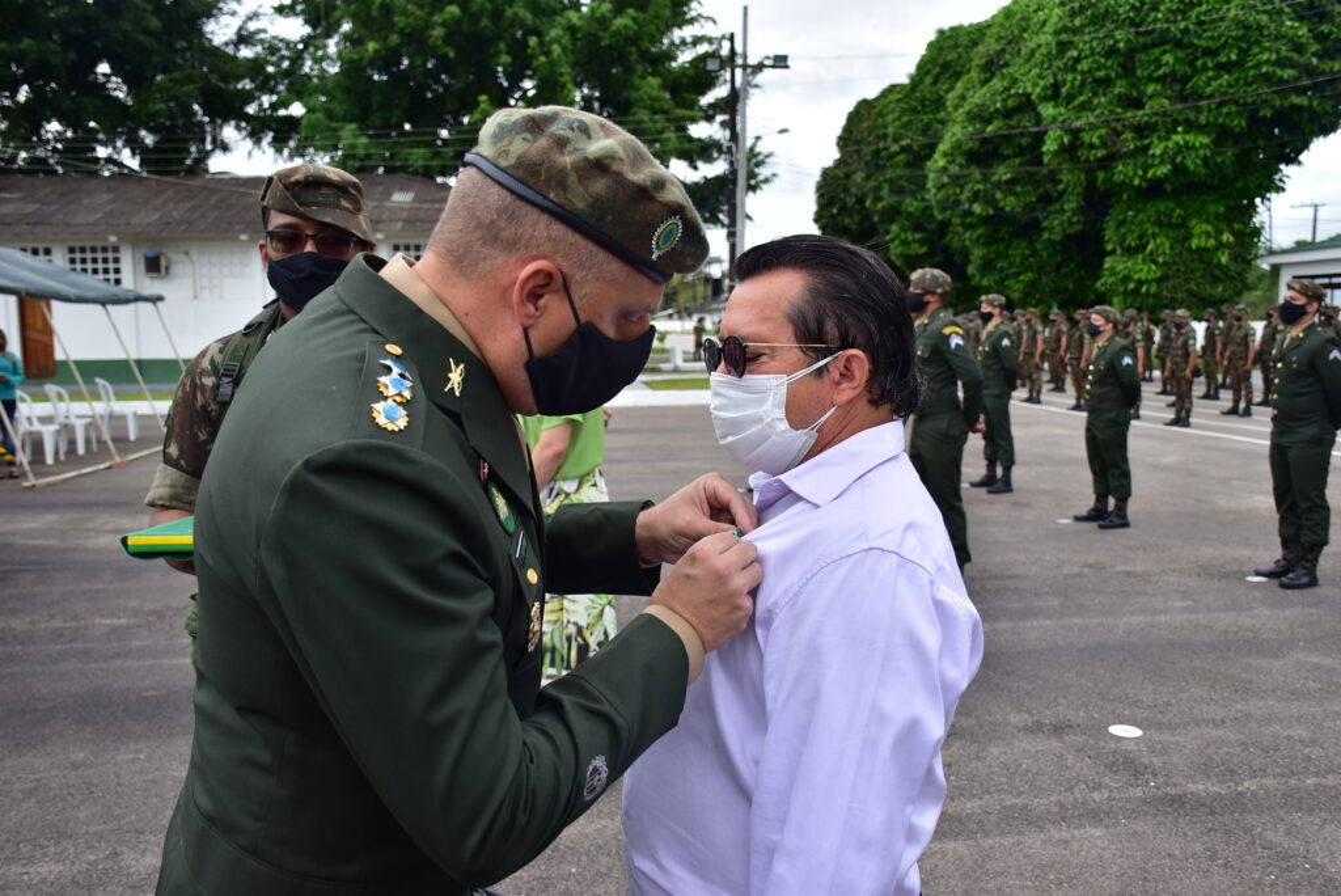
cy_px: 448
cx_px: 670
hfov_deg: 57.2
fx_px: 1230
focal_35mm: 33
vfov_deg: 40.0
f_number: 4.5
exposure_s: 1/320
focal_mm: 22
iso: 100
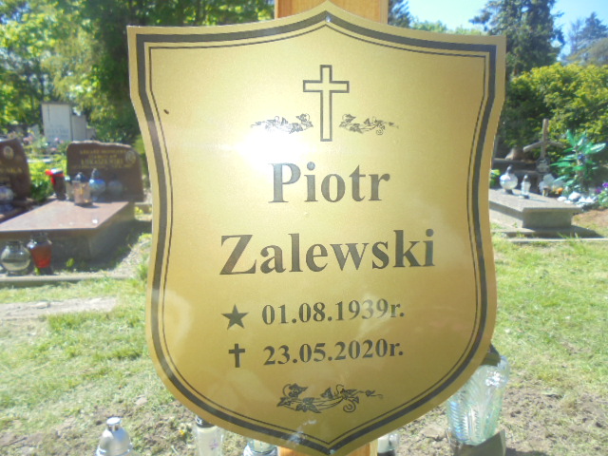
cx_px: 304
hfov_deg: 67.3
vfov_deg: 53.1
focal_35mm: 26
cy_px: 228
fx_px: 457
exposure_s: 1/320
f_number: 3.5
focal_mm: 4.6
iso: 100
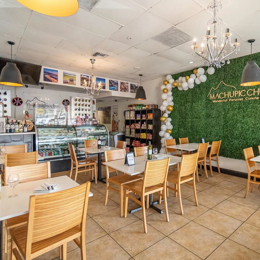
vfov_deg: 74.8
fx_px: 170
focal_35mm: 20
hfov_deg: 73.9
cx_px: 158
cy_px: 126
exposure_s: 1/160
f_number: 4
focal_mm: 10
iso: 2000
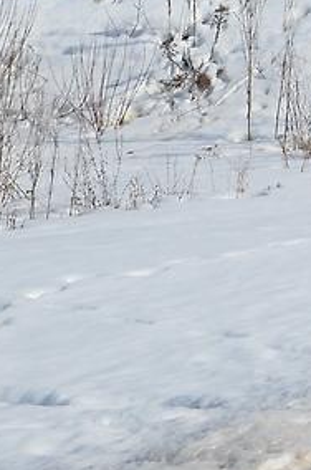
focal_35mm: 152
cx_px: 542
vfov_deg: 12.0
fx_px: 1979
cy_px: -477
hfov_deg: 8.7
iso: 100
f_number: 10
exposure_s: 1/400
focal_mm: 24
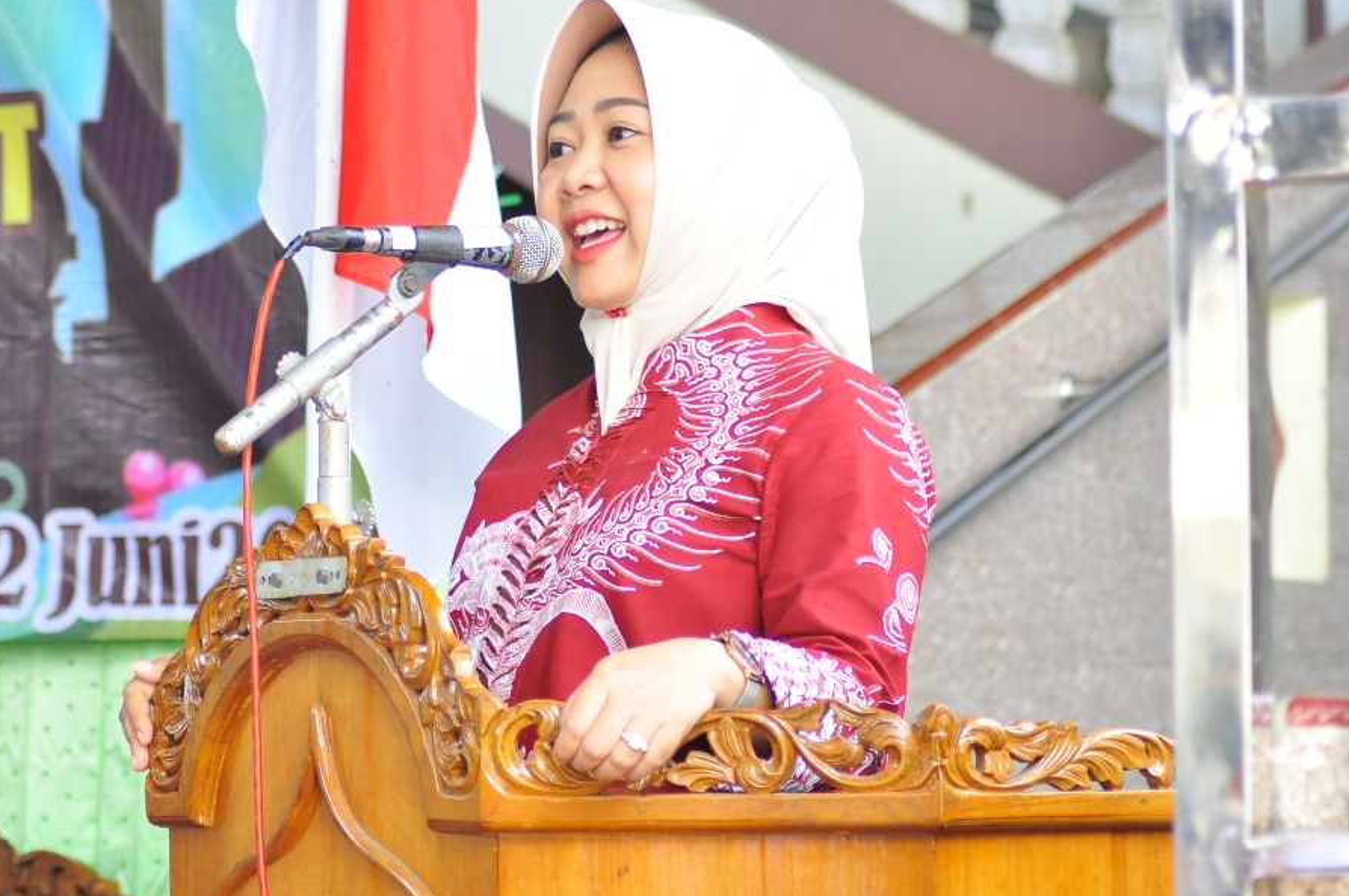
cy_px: 357
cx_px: 553
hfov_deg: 15.1
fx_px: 5090
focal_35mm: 136
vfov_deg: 10.1
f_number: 4.5
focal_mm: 70
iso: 1000
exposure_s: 1/160
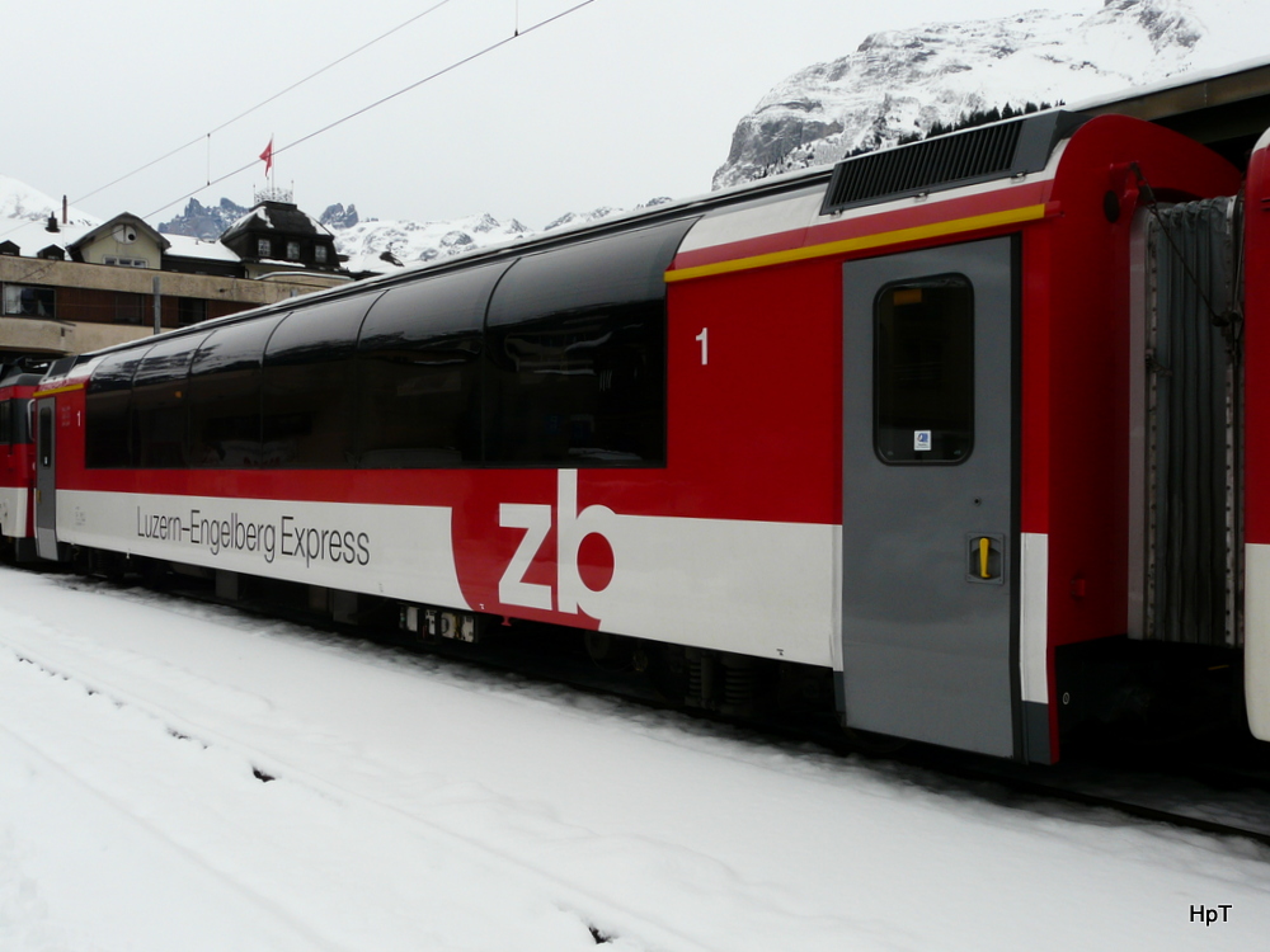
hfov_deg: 56.8
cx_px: 635
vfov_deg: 44.2
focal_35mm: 32
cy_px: 476
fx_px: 1174
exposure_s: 1/200
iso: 100
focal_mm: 5.2
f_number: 5.6
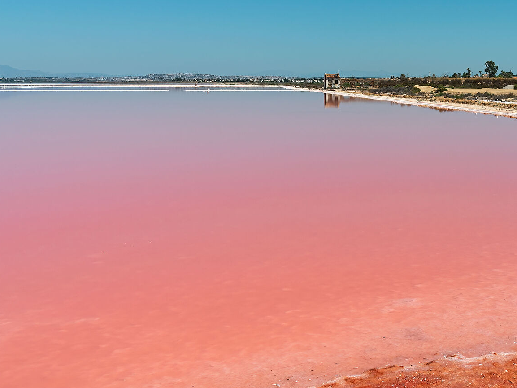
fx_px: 717
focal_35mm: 48
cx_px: 478
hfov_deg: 36.8
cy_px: 77
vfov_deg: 29.6
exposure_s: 1/800
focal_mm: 24
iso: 100
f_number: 8
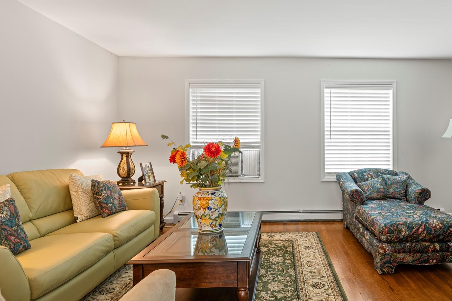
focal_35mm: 23
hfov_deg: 74.7
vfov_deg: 55.1
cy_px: 142
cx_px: 285
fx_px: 289
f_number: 7.1
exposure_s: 1/2.5
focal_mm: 17
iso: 320
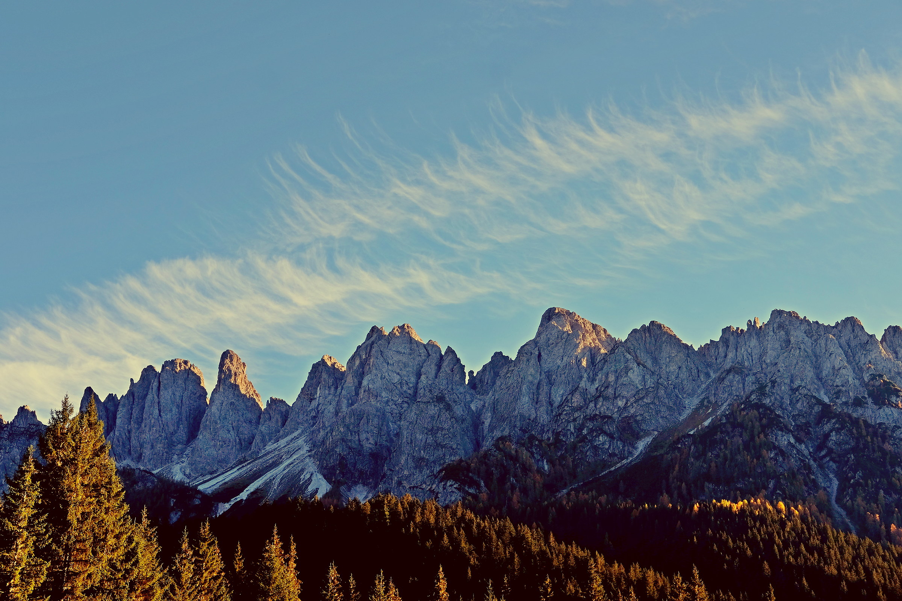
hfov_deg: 37.5
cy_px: 300
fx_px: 1328
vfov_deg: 25.5
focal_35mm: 53
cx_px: 451
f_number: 8
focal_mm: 35
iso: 200
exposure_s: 1/210
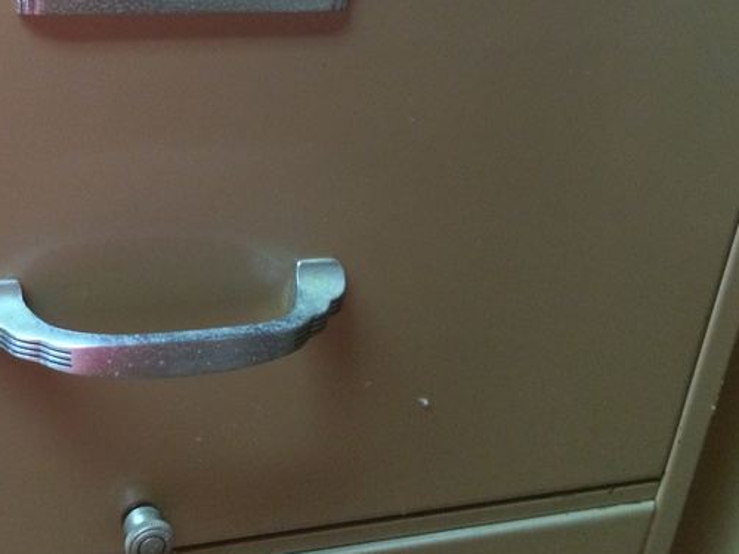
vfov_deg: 26.3
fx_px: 1153
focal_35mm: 54
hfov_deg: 34.5
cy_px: 72
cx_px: 155
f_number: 2.2
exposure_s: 1/24
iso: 320
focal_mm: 4.12
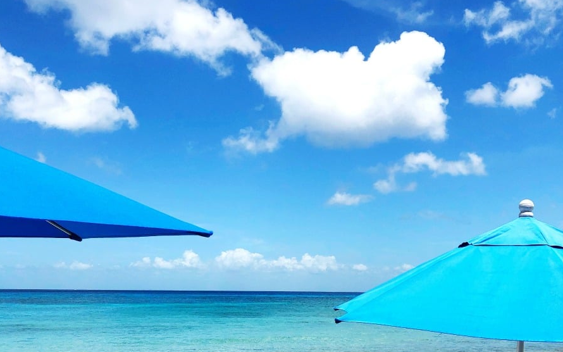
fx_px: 614
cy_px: 272
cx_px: 282
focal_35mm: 40
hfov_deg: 49.3
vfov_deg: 31.3
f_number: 1.8
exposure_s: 1/4808
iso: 20
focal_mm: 3.99
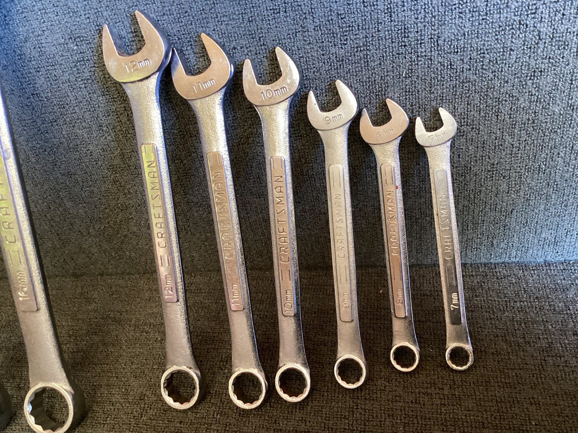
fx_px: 518
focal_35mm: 31
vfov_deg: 45.4
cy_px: 216
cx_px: 289
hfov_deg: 58.3
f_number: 2.4
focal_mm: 3.3
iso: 320
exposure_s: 1/50
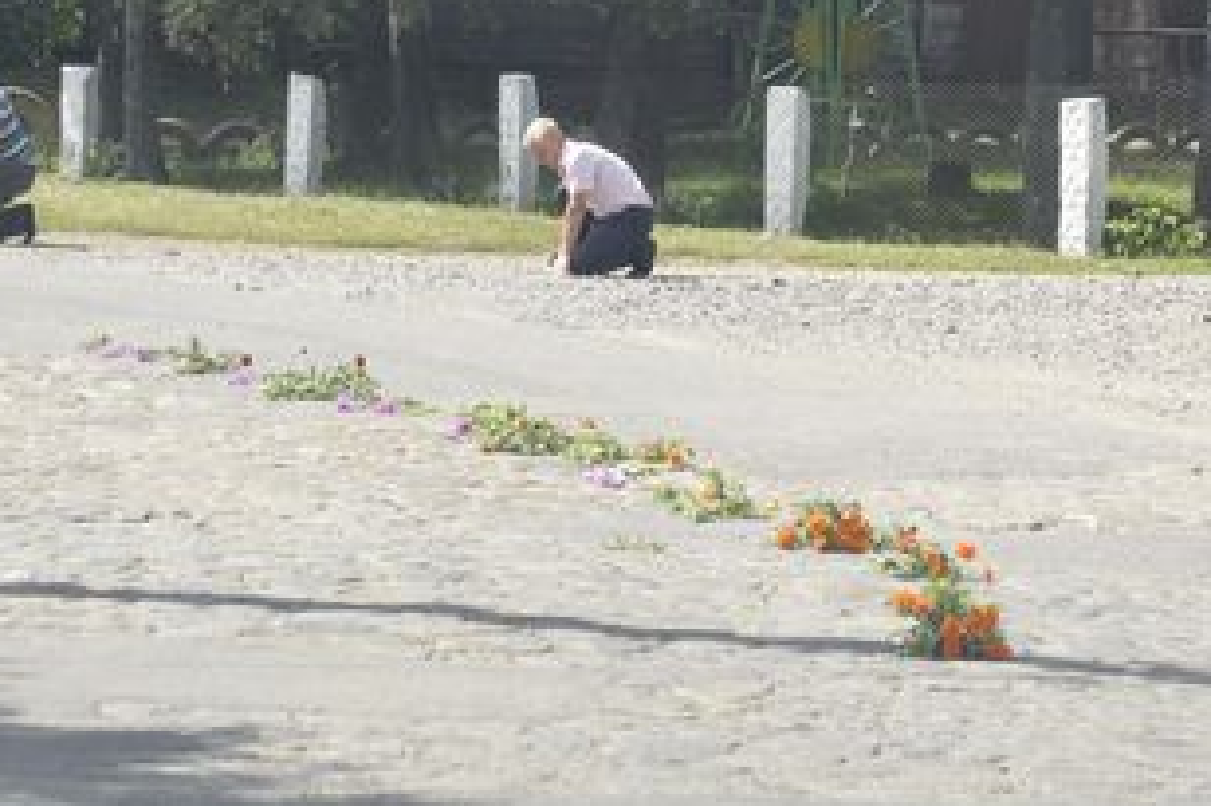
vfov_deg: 6.8
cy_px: 206
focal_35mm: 201
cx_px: 869
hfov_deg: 10.2
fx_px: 6765
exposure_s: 1/320
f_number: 5.6
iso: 200
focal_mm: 55
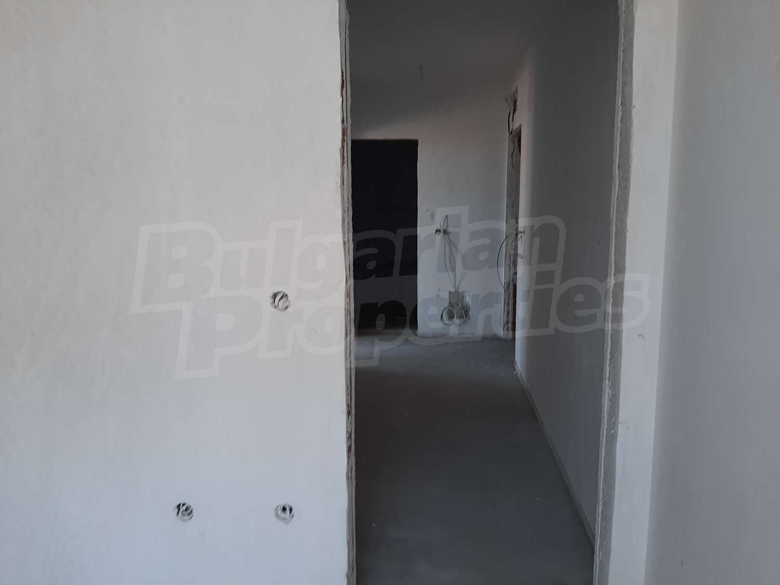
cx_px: 390
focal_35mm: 26
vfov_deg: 53.1
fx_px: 586
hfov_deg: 67.3
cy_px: 292
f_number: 1.7
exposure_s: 1/50
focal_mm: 3.93
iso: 50
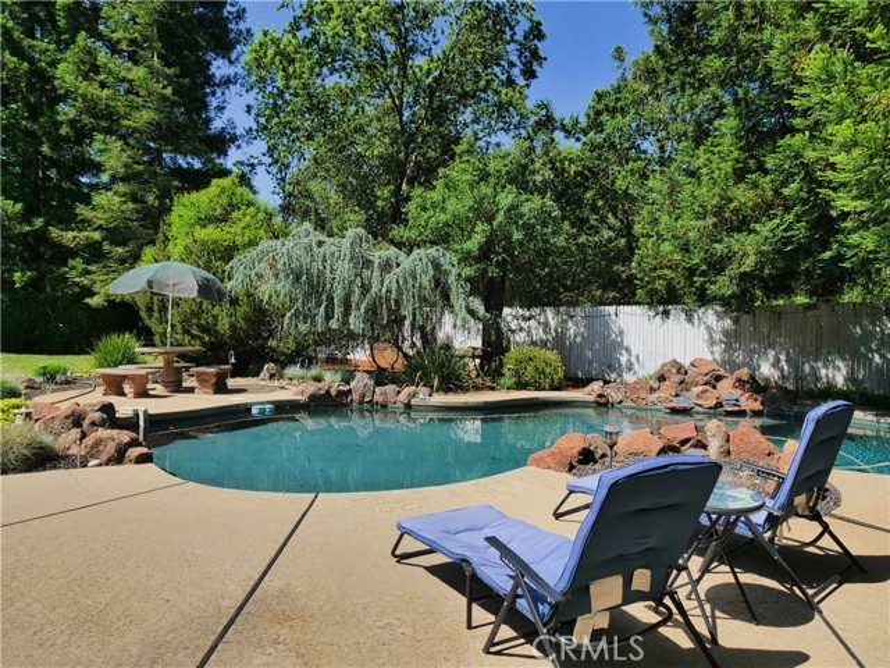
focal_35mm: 24
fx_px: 617
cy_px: 334
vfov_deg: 56.8
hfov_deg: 71.6
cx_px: 445
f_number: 4.5
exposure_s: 1/2500
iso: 250
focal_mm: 12
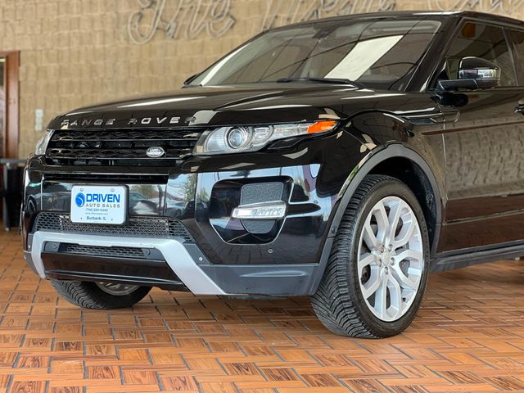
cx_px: 262
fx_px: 1166
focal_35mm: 77
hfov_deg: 25.3
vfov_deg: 19.1
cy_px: 196
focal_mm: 9
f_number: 2.8
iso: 200
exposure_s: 1/120
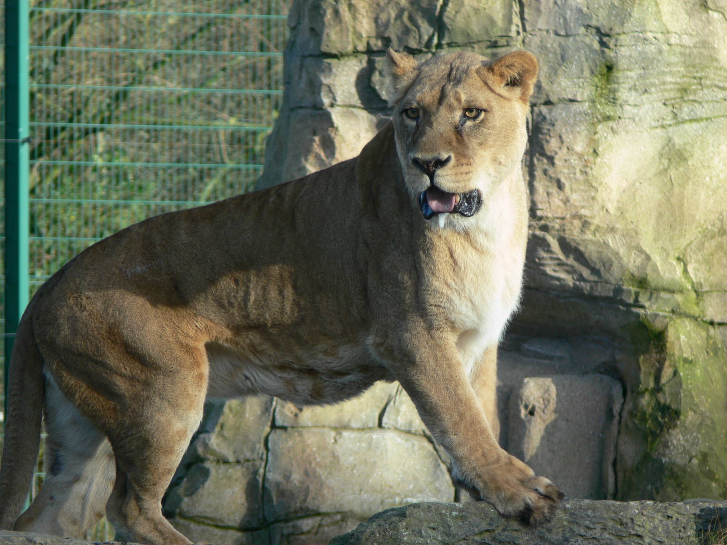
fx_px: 8821
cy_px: 272
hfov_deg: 4.7
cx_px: 364
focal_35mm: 420
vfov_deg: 3.5
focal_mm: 88.8
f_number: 4.5
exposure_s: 1/125
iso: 80
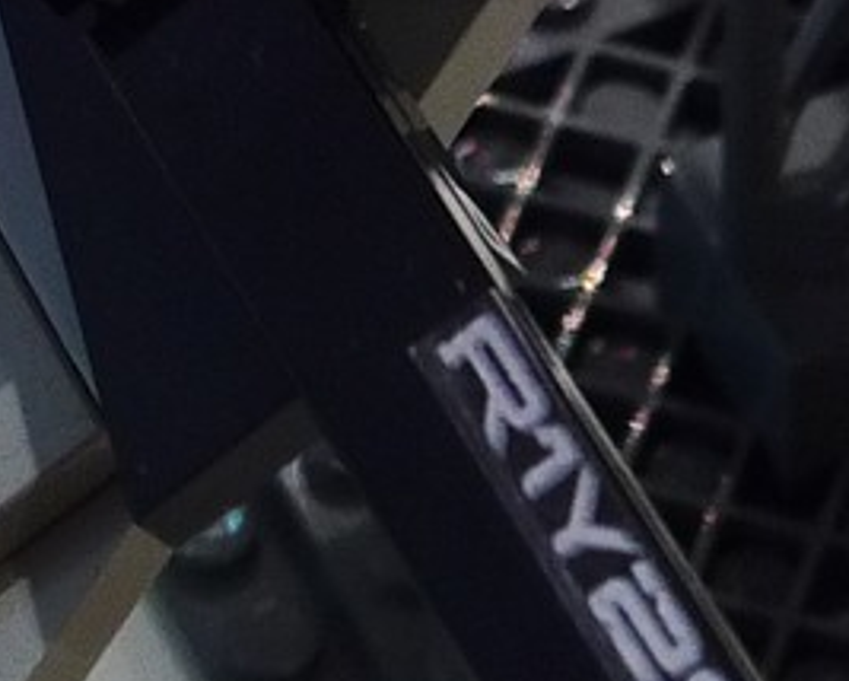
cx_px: 1143
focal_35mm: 264
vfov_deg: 5.8
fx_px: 6638
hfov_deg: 7.2
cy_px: -37
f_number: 3.5
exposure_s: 1/20
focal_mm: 9.3
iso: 200
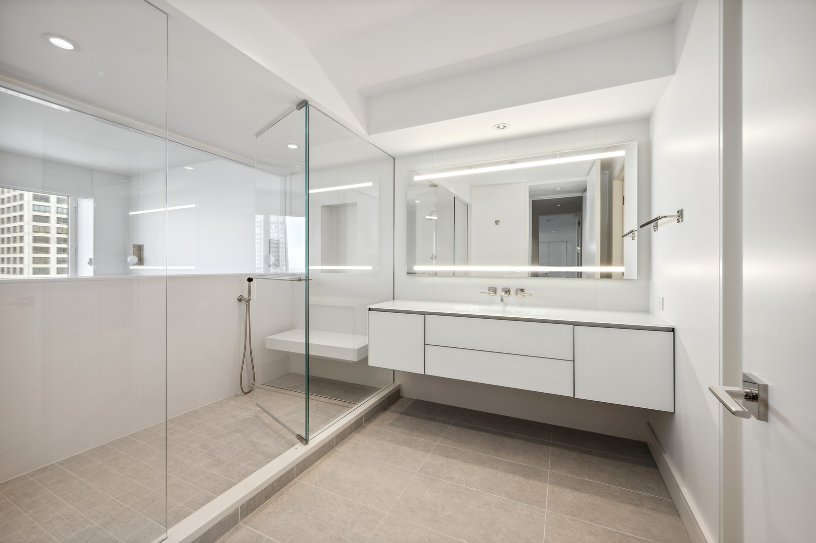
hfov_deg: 104.3
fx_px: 317
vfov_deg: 81.1
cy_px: 272
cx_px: 408
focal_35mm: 14
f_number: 8
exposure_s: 1/50
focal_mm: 14
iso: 400
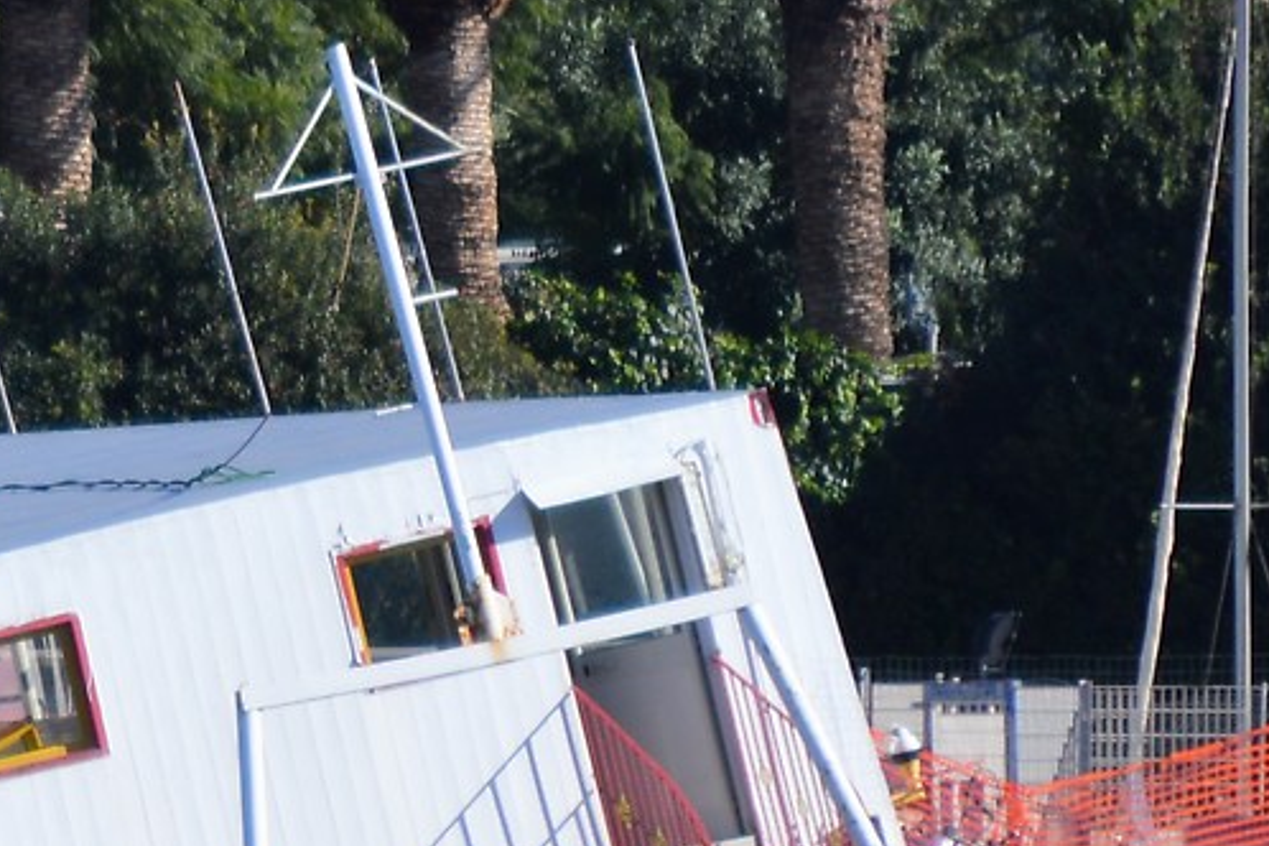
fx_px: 50897
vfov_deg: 1.0
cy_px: 999
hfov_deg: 1.4
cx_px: -275
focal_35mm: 1444
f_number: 5.6
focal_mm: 200
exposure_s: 1/500
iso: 100
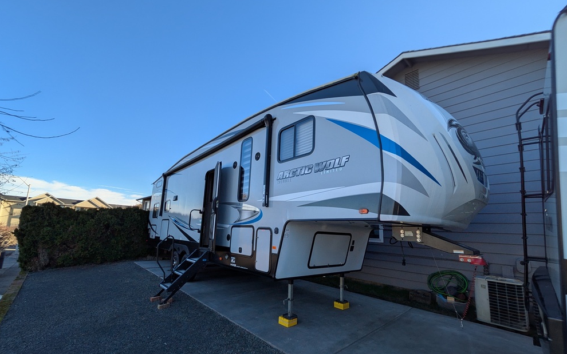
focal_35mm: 15
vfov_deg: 74.7
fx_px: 232
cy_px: 192
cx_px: 284
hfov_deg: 101.5
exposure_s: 1/1003
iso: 48
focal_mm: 1.83
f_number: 2.2
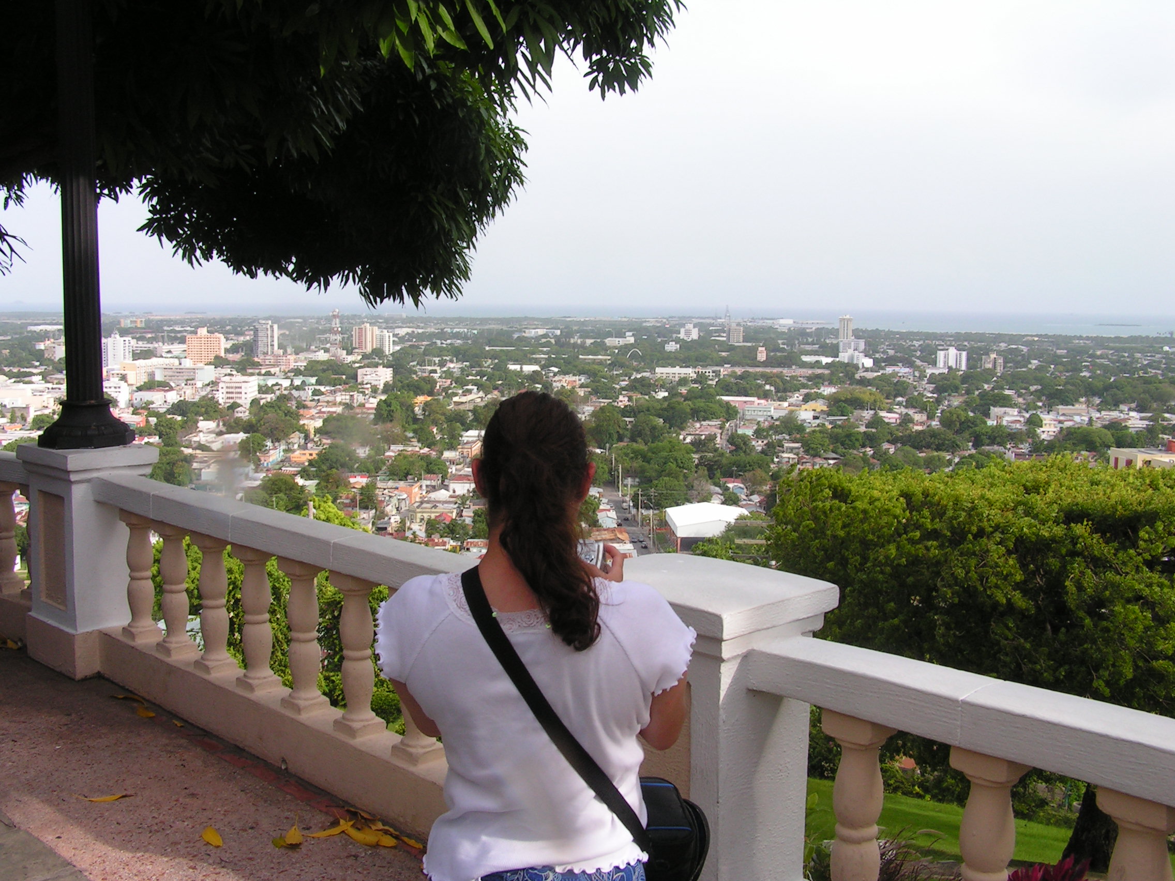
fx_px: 1290
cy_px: 440
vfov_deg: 37.7
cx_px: 588
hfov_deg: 49.0
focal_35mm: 38
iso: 50
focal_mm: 6.3
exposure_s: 1/125
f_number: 5.6
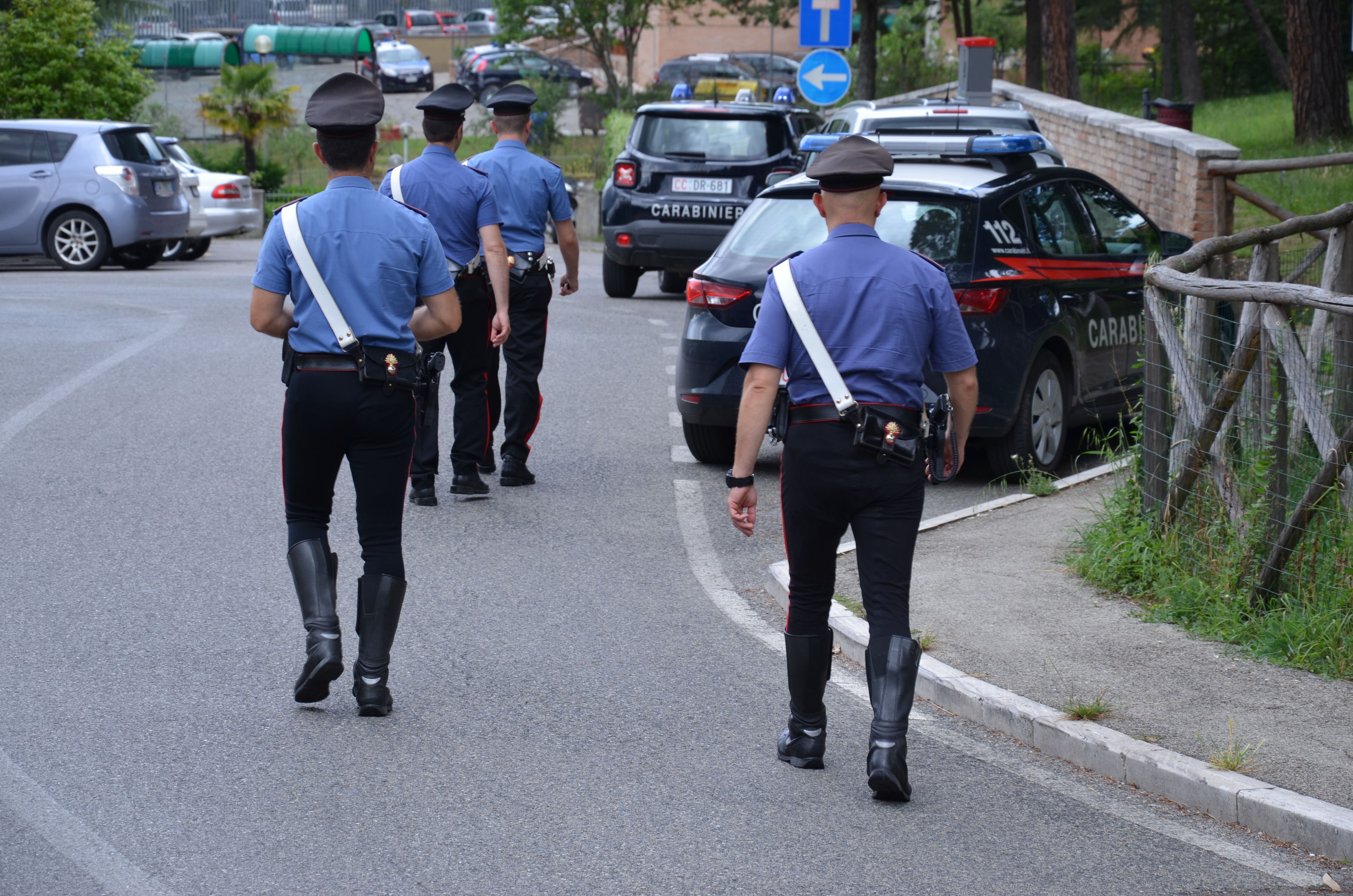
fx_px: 5063
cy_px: 448
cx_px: 676
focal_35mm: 135
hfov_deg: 15.2
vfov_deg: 10.1
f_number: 7.1
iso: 200
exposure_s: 1/200
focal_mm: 90
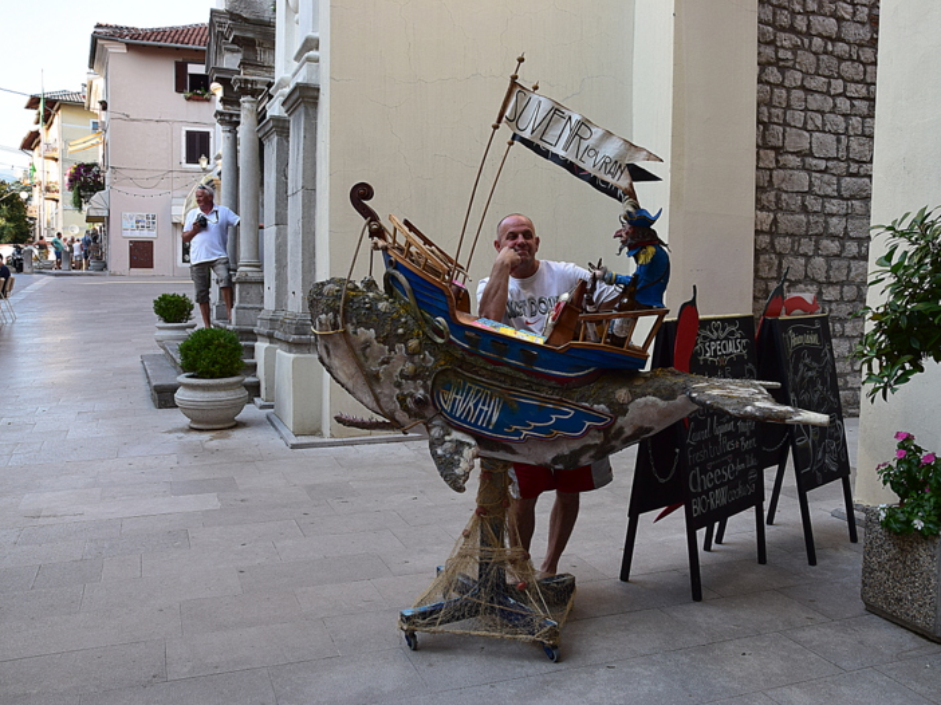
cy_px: 357
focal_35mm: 35
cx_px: 529
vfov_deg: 41.2
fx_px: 939
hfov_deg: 53.1
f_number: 9
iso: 400
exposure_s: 1/125
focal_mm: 21
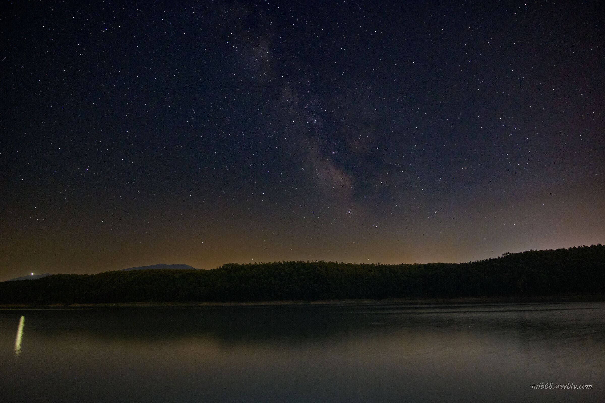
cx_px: 302
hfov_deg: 90.0
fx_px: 302
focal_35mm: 18
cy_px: 202
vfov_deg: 67.4
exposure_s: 13
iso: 2500
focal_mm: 12
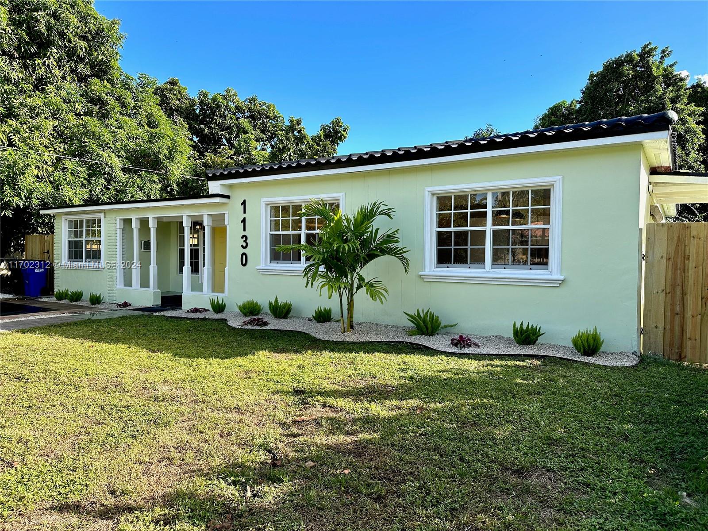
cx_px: 354
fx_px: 491
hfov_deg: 71.6
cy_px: 266
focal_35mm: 24
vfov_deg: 56.8
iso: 80
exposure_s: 1/2070
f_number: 1.78
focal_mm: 6.86
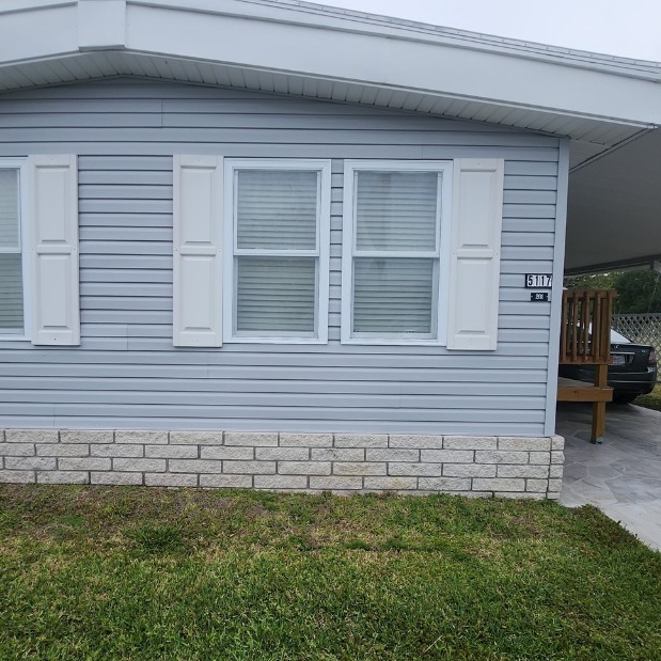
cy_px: 357
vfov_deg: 77.5
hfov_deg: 77.4
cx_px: 293
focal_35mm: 19
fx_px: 410
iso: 32
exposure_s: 1/864
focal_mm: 1.7
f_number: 2.2
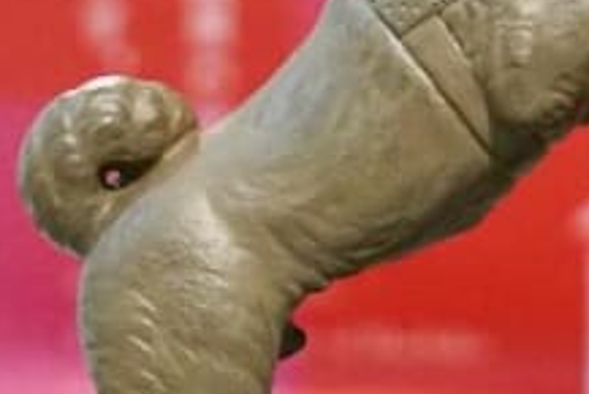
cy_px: -27
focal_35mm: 216
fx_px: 3540
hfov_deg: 9.5
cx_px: 575
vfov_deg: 6.3
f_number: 2.8
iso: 2500
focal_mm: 30.6
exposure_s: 1/800
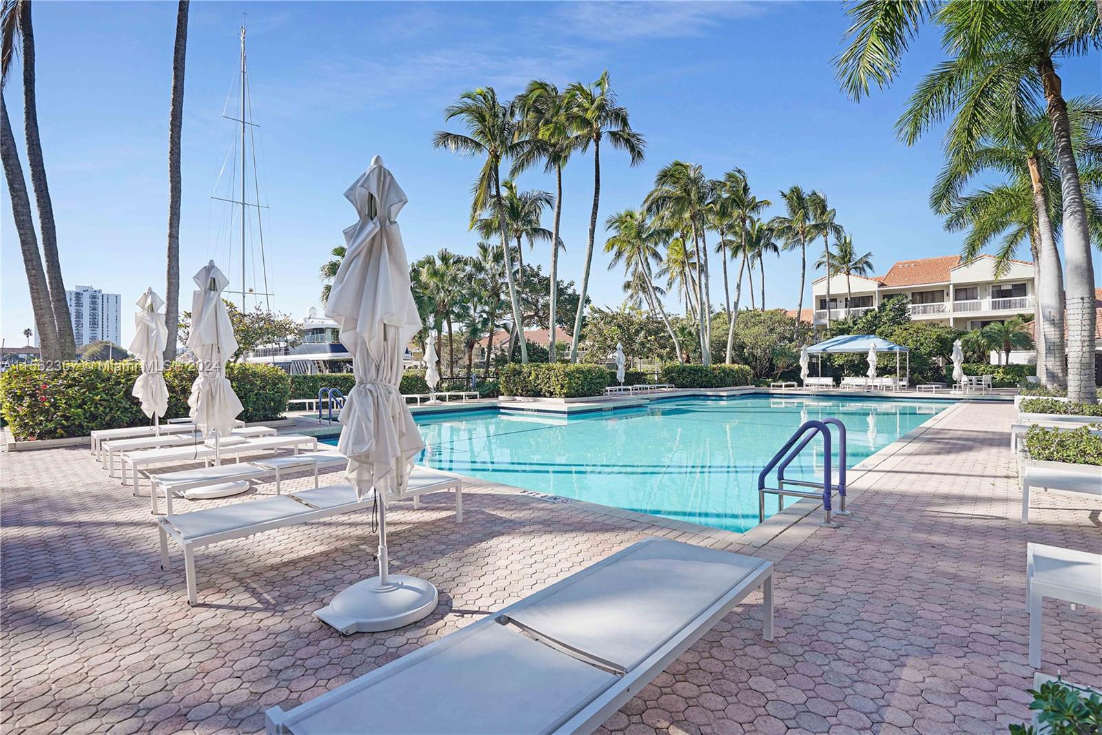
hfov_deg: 96.7
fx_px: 490
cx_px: 551
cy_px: 368
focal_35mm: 16
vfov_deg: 73.8
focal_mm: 16
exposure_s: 1/500
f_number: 5
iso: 100
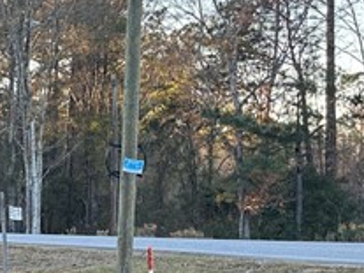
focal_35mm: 119
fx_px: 1251
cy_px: 222
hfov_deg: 13.5
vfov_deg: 12.4
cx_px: -419
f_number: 1.78
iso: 80
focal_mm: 6.86
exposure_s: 1/280
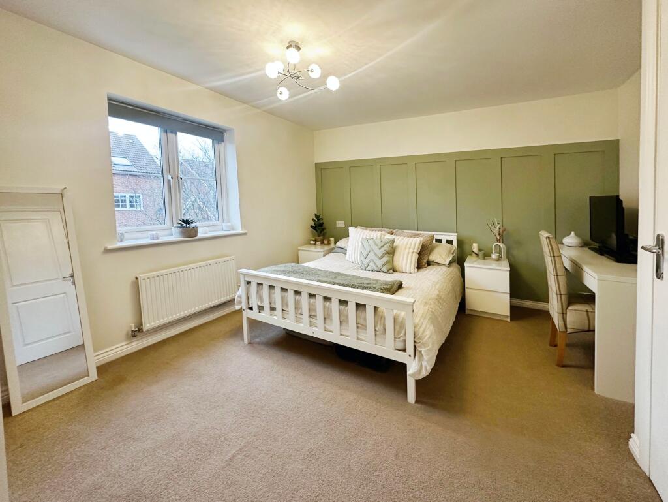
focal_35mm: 14
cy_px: 251
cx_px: 334
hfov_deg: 102.0
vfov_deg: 85.7
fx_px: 270
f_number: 2.2
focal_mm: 2.22
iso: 200
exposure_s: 1/50
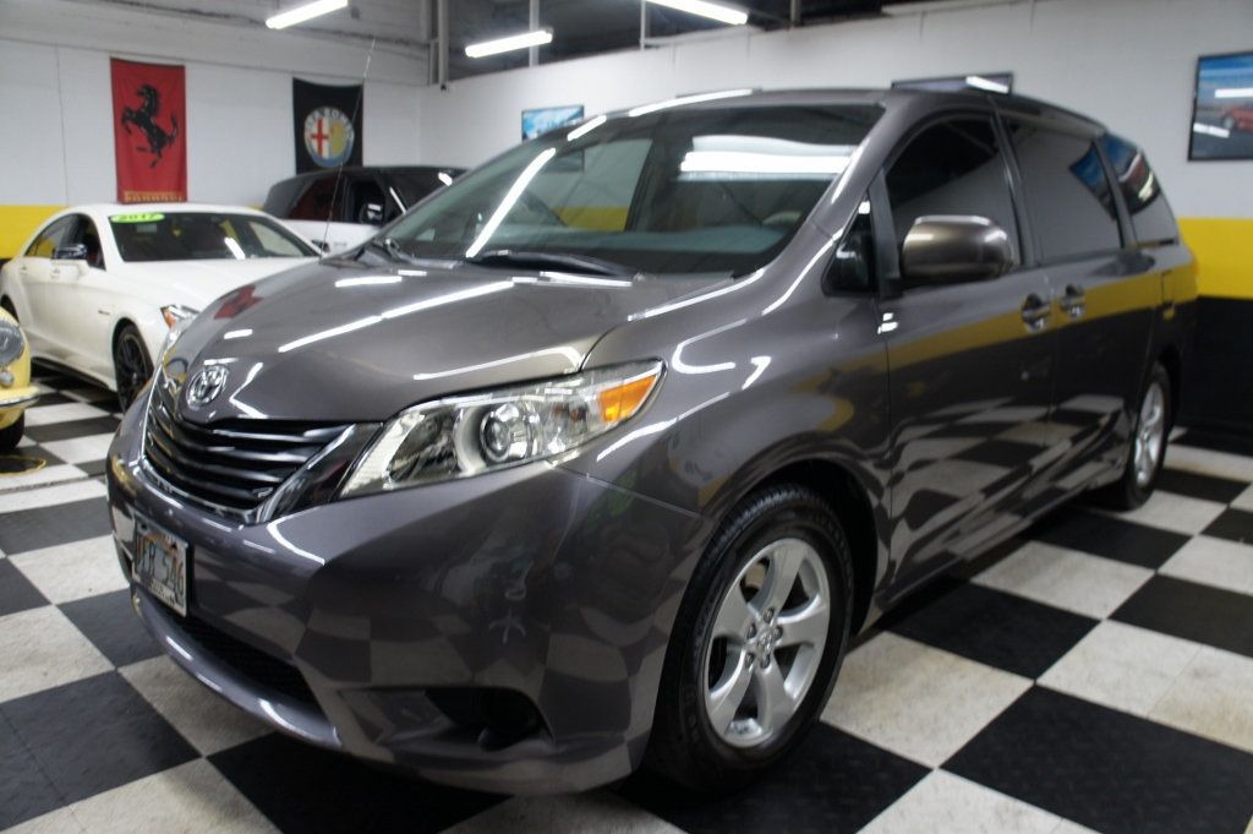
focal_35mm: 27
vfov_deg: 47.9
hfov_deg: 67.4
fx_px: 939
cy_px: 417
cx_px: 626
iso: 250
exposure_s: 1/30
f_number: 3.5
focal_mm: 18
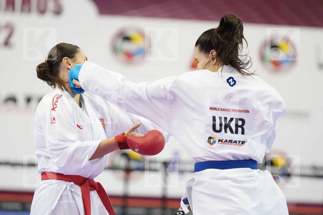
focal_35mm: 250
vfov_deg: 5.5
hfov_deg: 8.2
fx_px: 2243
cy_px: 108
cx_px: 162
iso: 4000
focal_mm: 167
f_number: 2.8
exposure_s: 1/1000
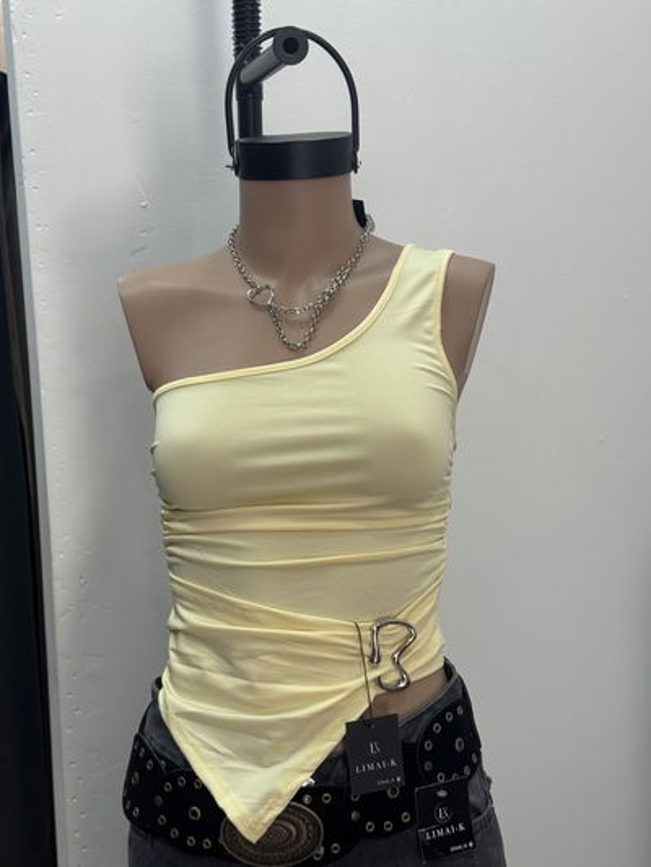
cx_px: 326
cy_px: 434
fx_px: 1203
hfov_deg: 30.3
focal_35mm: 48
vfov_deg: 39.6
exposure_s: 1/129
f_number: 1.78
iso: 50
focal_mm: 6.76
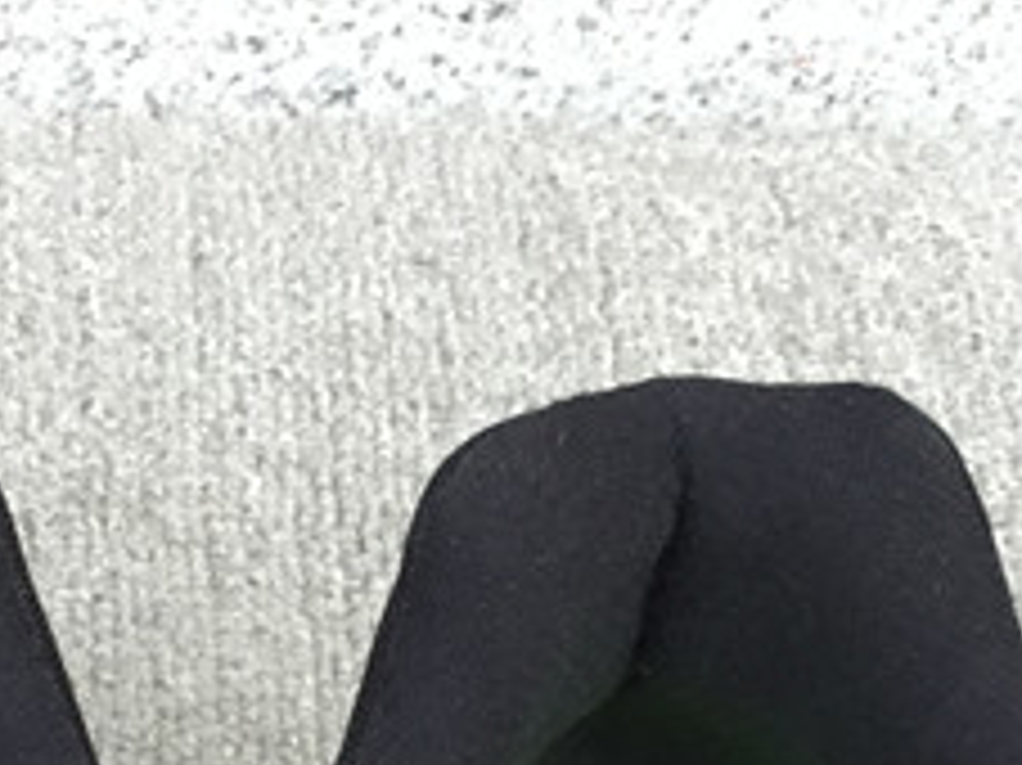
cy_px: 1406
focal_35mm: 123
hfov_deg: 16.0
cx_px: 315
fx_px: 3630
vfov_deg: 11.2
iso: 32
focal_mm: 3.3
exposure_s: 1/100
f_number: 2.4
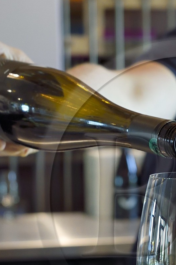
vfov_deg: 13.6
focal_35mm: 151
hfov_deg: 9.0
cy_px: 195
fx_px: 1108
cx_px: 187
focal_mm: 50
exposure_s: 1/30
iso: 1600
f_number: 5.6
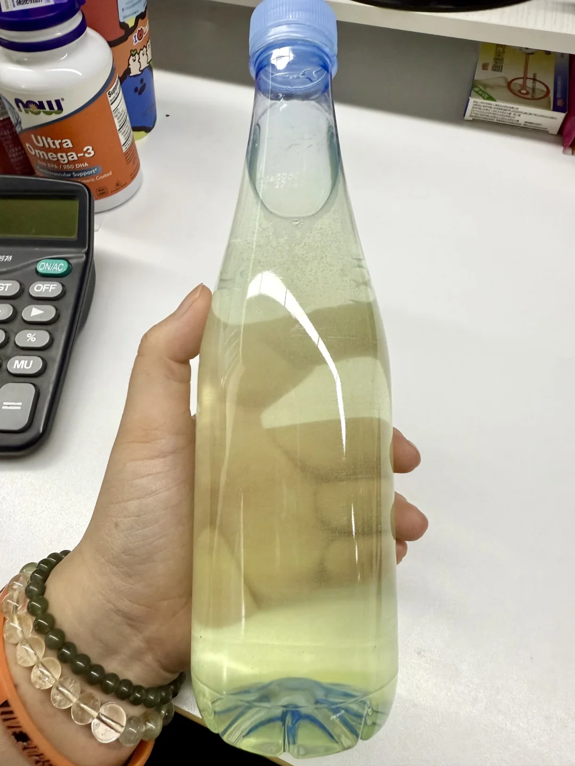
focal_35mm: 24
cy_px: 383
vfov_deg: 71.6
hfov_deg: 56.8
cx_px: 288
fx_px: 532
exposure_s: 1/99
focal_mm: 2.22
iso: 160
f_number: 2.2
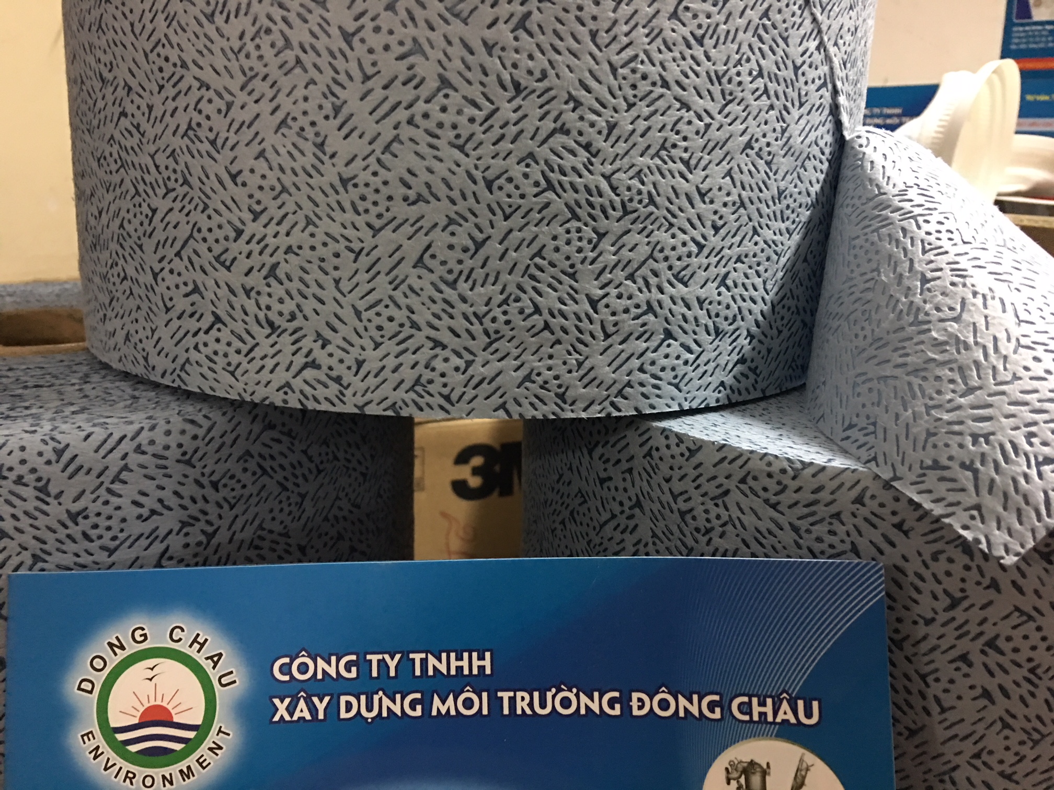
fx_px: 883
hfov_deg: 61.7
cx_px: 527
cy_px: 395
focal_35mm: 29
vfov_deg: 48.2
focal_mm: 4.15
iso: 64
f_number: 2.2
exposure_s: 1/4
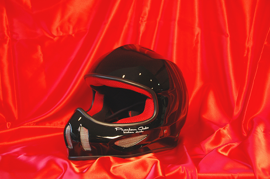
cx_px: 135
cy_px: 90
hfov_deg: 36.9
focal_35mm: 54
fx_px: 405
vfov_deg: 25.0
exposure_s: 1/60
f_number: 5
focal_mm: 36
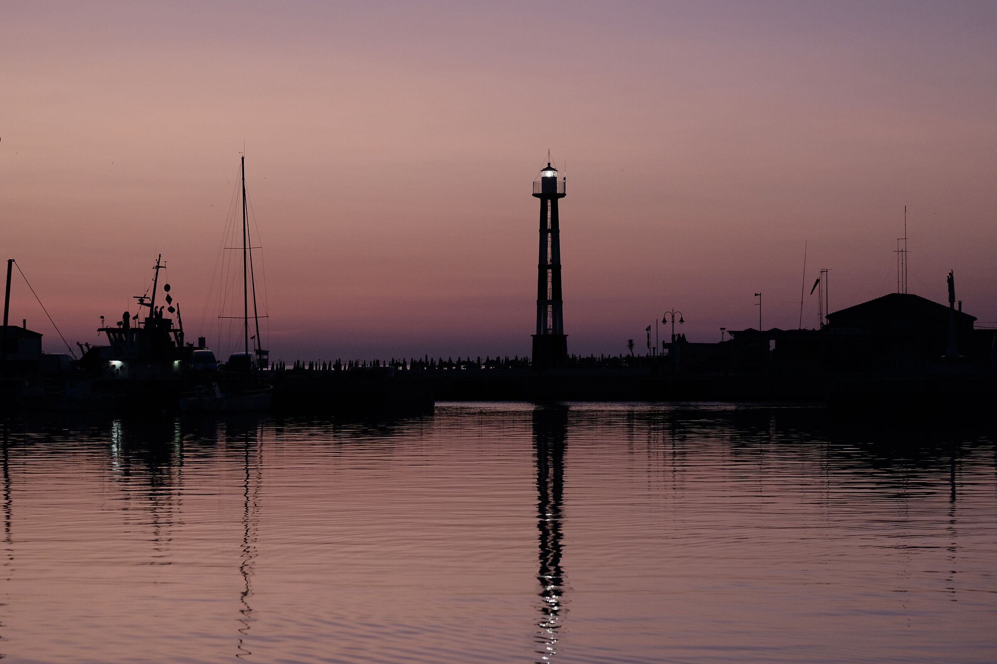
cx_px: 498
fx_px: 2520
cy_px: 332
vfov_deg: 15.0
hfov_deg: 22.4
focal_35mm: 91
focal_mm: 60.7
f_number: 3.6
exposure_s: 1/120
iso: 800
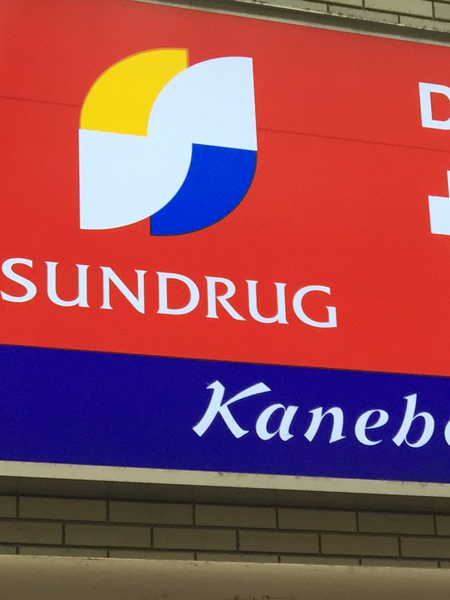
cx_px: 453
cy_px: 661
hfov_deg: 16.6
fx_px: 1508
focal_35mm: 87
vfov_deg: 21.4
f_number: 2.2
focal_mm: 4.15
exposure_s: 1/120
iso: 50
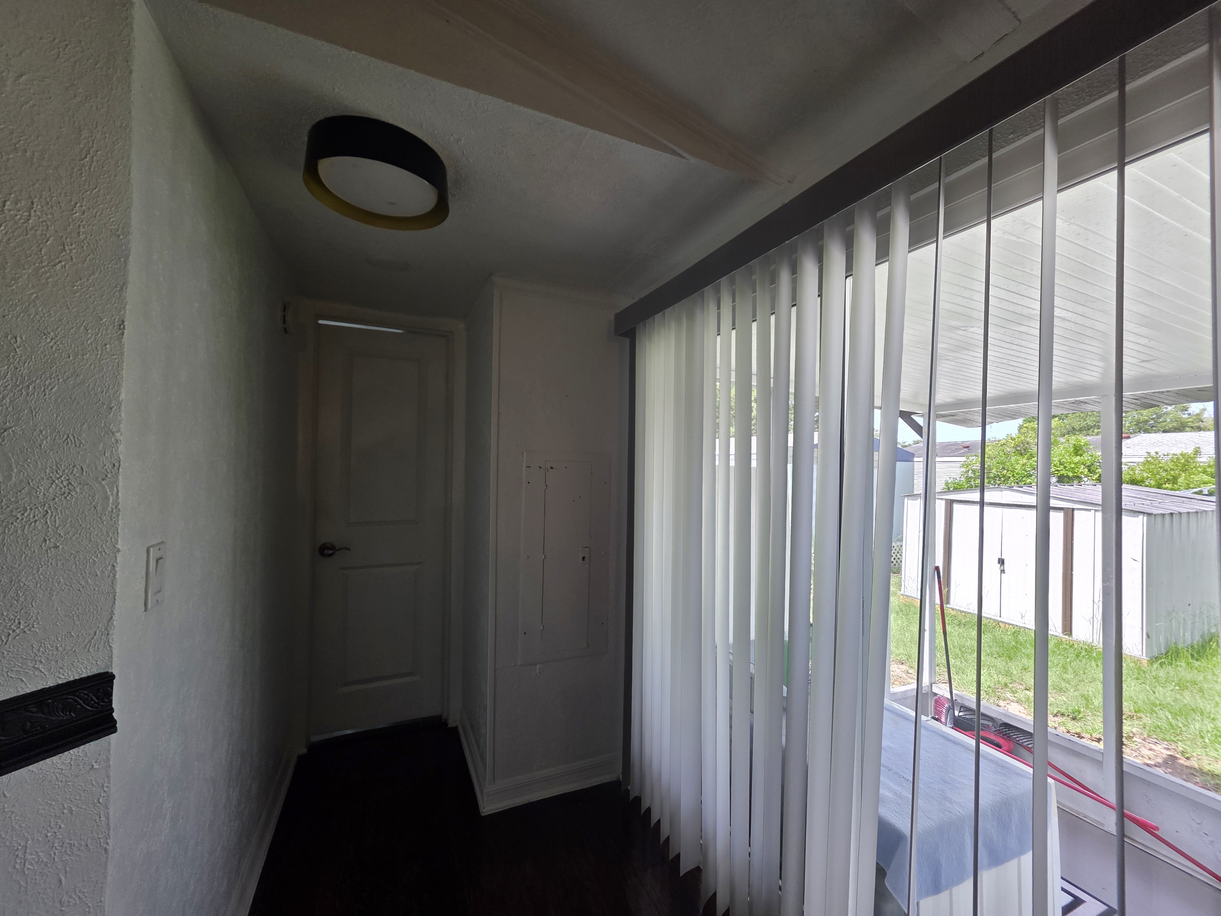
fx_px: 459
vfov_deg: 89.9
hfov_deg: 106.2
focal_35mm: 13
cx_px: 610
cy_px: 458
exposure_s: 1/135
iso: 40
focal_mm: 2.2
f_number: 1.9
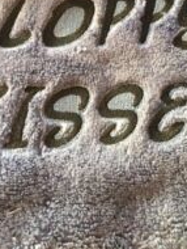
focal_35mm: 61
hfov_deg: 24.1
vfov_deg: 29.4
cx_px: 82
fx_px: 438
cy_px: -4
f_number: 2.2
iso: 160
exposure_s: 1/8
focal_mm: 4.15
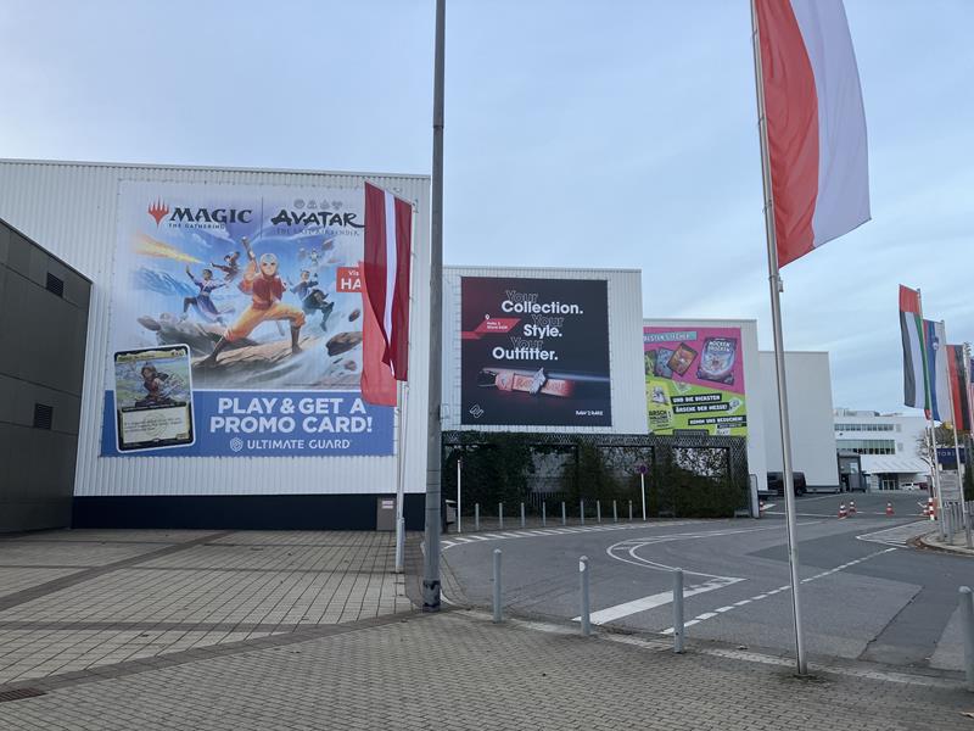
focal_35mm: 28
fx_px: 788
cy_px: 366
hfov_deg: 63.4
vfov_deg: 49.7
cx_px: 487
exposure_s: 1/121
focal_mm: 3.99
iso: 64
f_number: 1.8
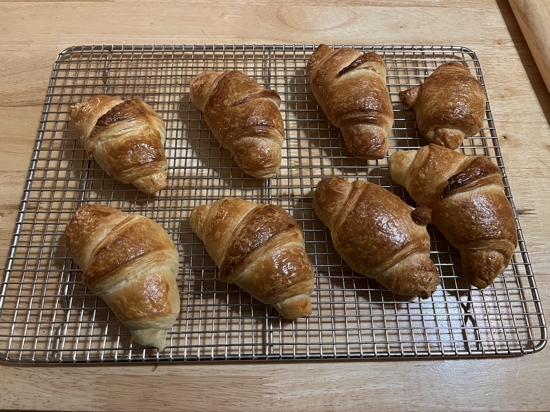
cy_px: 206
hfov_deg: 67.3
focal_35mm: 26
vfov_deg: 53.1
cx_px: 275
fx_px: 413
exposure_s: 1/40
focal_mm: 5.1
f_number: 1.6
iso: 500
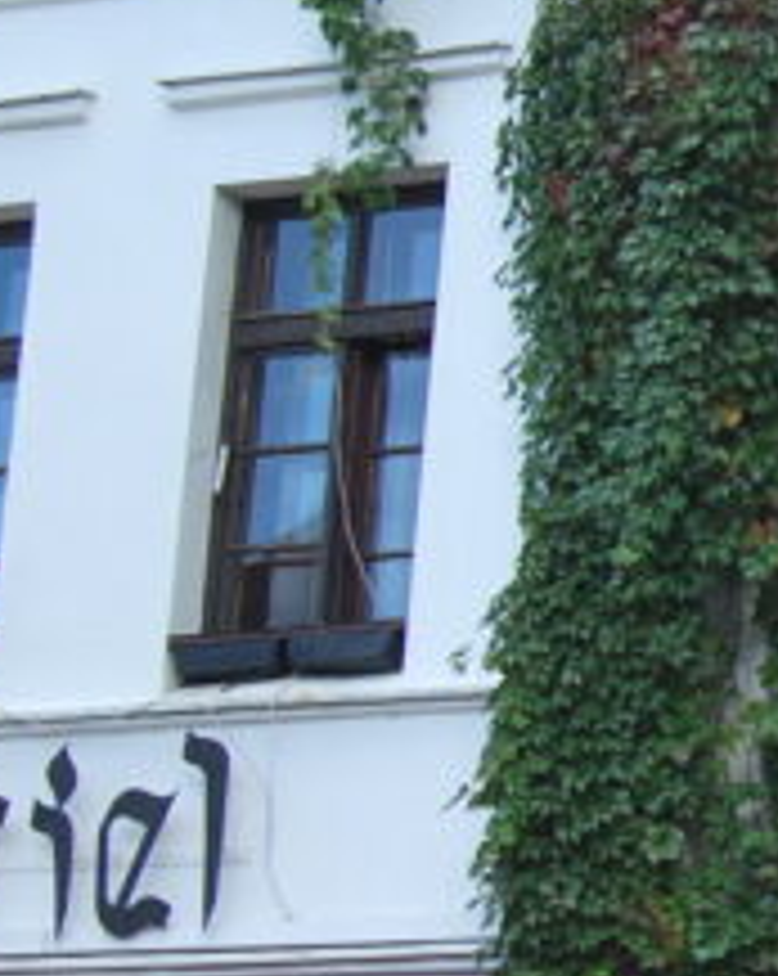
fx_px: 4615
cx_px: 1803
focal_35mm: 160
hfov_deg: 8.8
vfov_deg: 12.1
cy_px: 542
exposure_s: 1/125
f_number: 5.6
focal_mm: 24
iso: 100
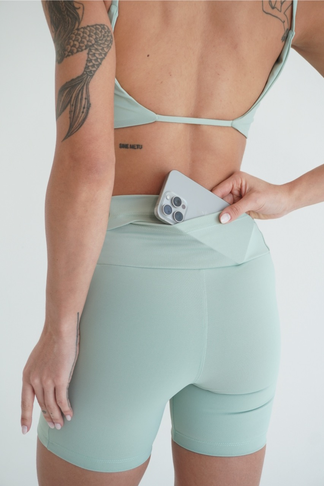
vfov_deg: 40.0
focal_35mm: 50
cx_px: 162
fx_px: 668
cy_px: 243
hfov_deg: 27.2
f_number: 5.6
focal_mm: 33
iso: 500
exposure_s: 1/125
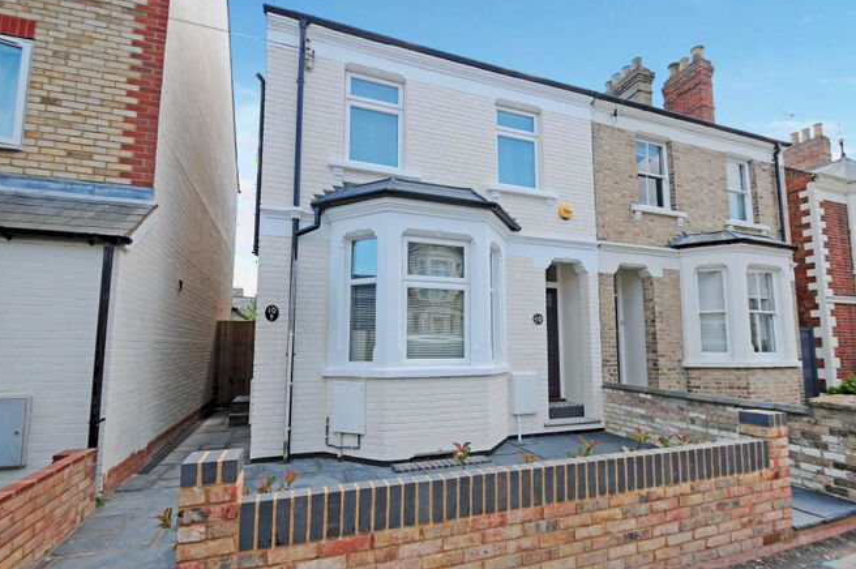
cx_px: 437
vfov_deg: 73.6
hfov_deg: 96.8
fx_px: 380
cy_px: 268
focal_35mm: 16
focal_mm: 10
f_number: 7.1
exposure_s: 1/200
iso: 200
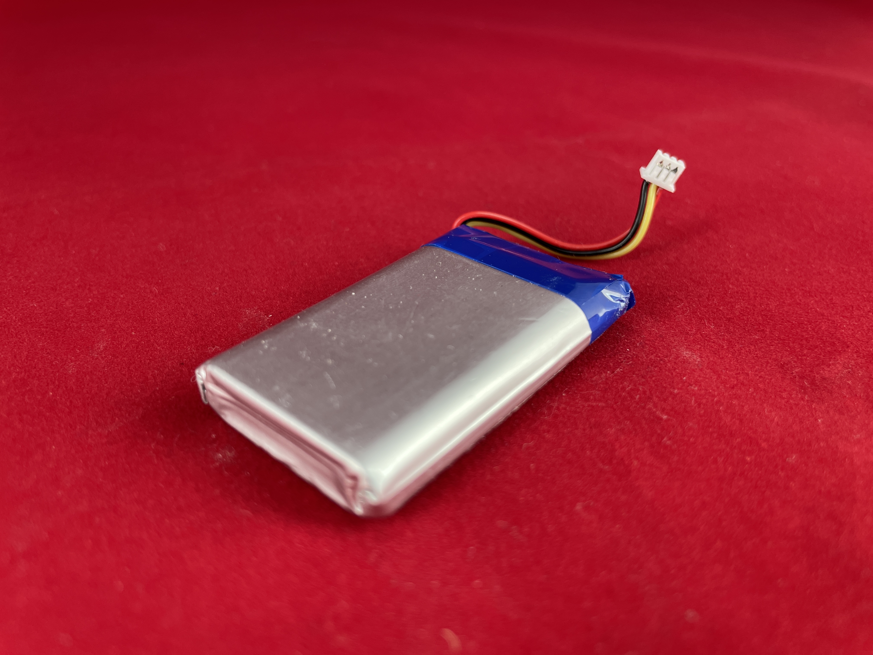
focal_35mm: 26
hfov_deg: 67.3
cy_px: 328
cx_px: 436
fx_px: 656
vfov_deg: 53.1
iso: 40
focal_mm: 4.2
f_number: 1.6
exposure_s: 1/121
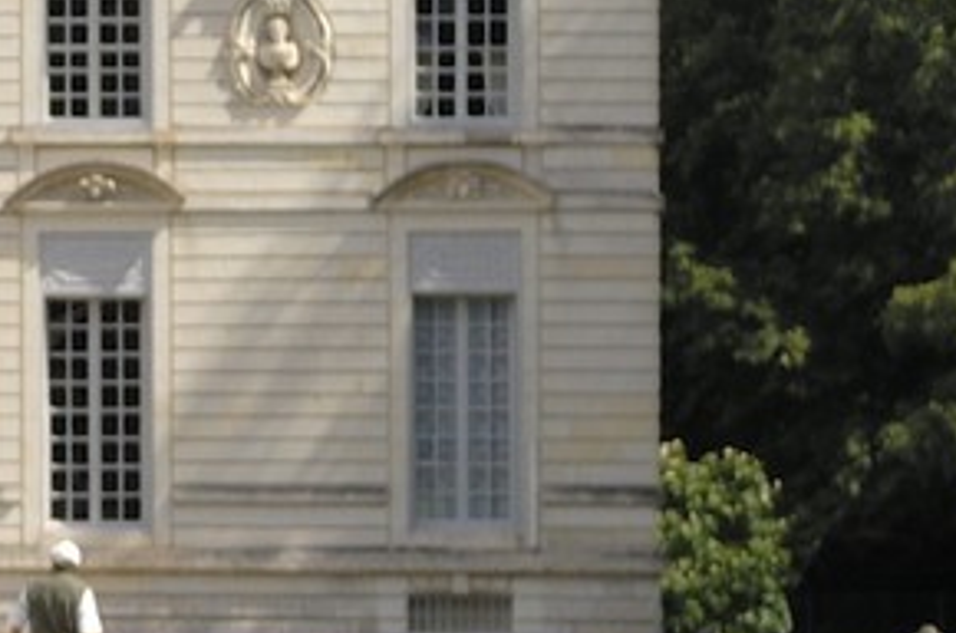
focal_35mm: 539
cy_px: 49
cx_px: -1642
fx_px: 14276
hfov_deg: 3.8
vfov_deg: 2.5
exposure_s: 1/500
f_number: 5.6
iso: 100
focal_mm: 65
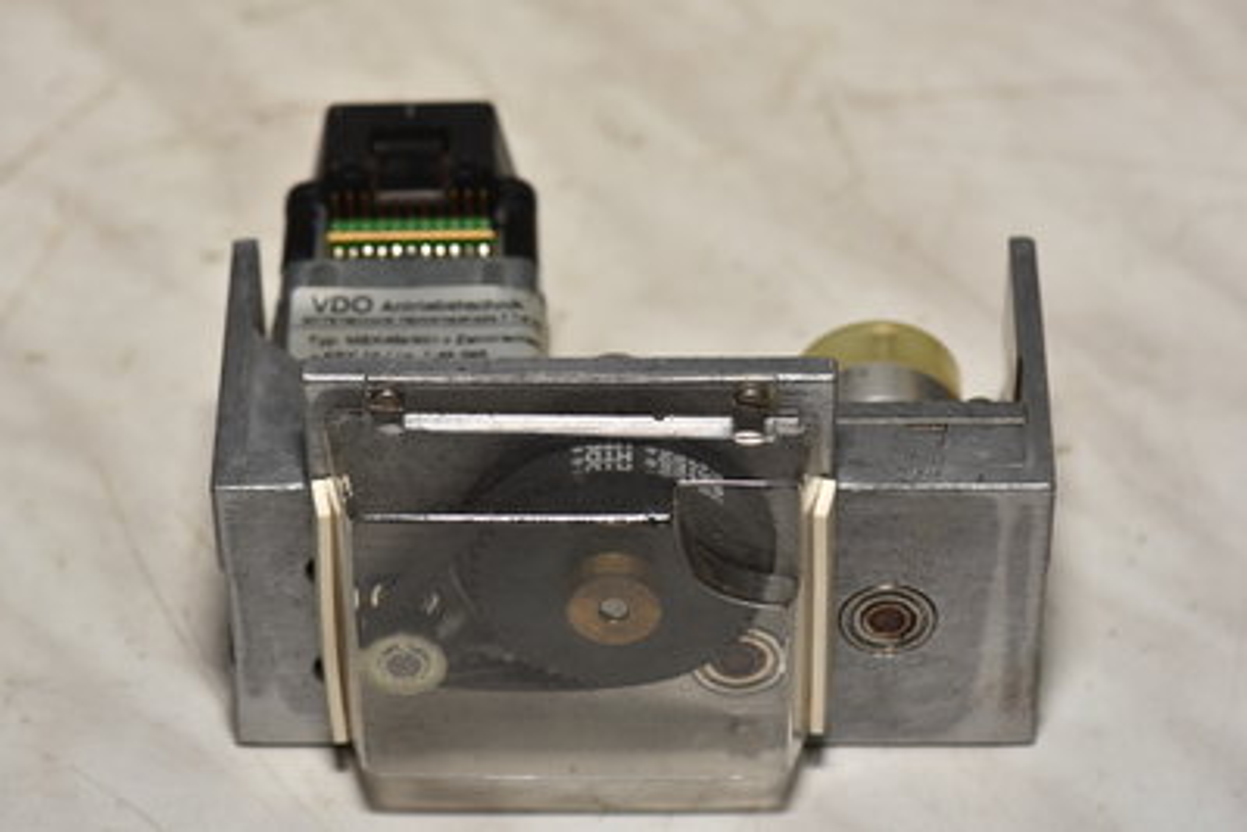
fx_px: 3638
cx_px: 624
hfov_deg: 19.4
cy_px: 416
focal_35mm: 105
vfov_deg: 13.1
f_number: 10
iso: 100
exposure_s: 1/60
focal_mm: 105
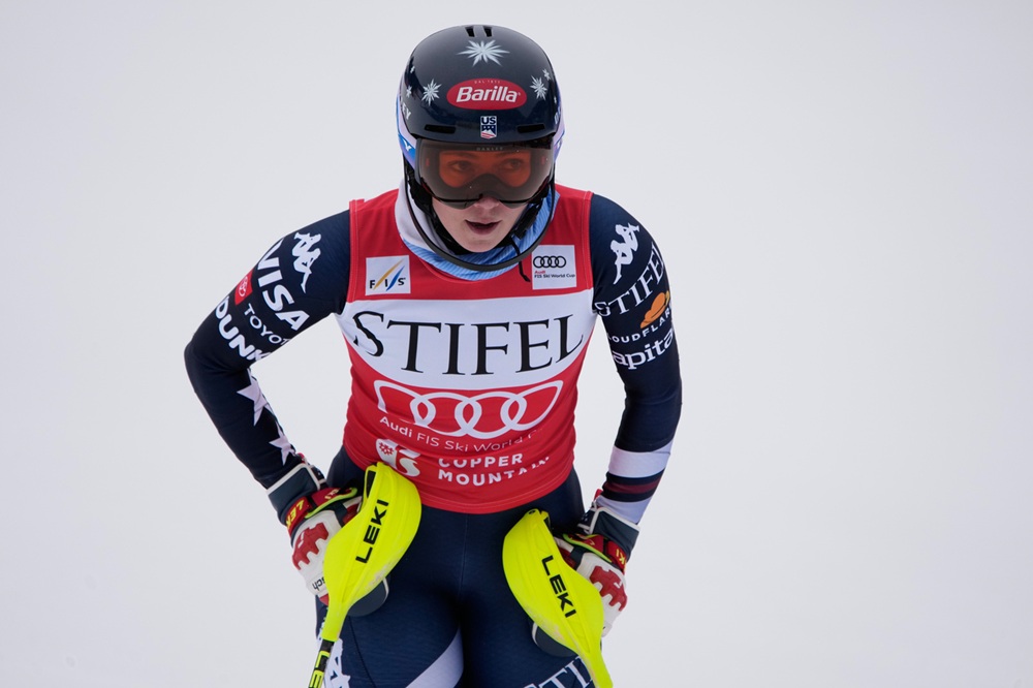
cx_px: 516
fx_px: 9293
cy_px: 344
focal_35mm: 324
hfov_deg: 6.4
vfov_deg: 4.2
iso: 1250
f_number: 5.6
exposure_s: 1/2500
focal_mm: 324
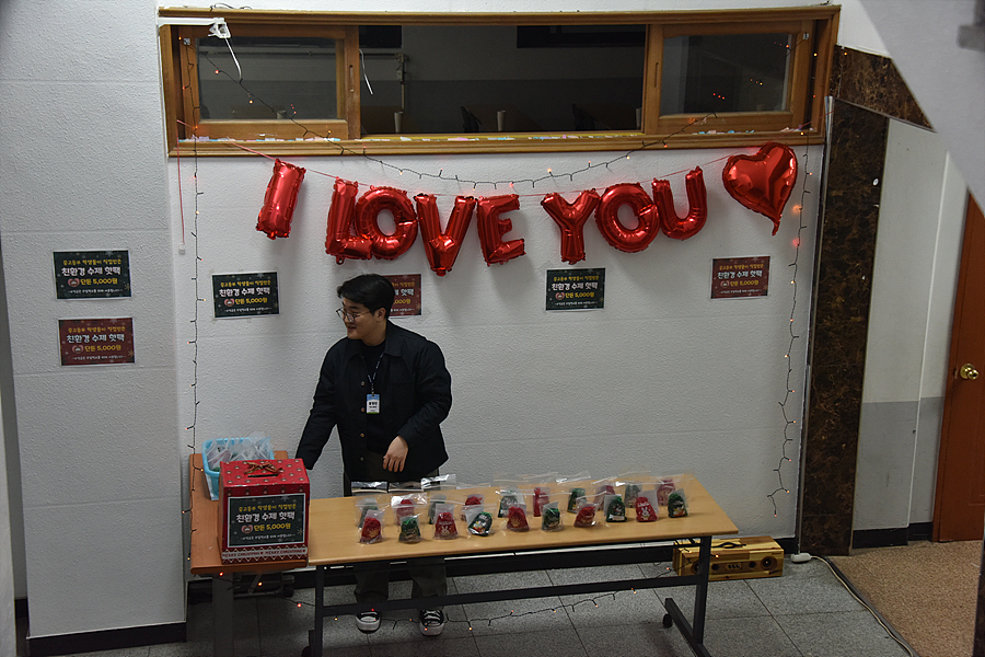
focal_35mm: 55
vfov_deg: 24.6
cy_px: 328
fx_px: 1505
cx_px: 492
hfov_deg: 36.2
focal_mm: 55
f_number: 5
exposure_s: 1/125
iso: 1600
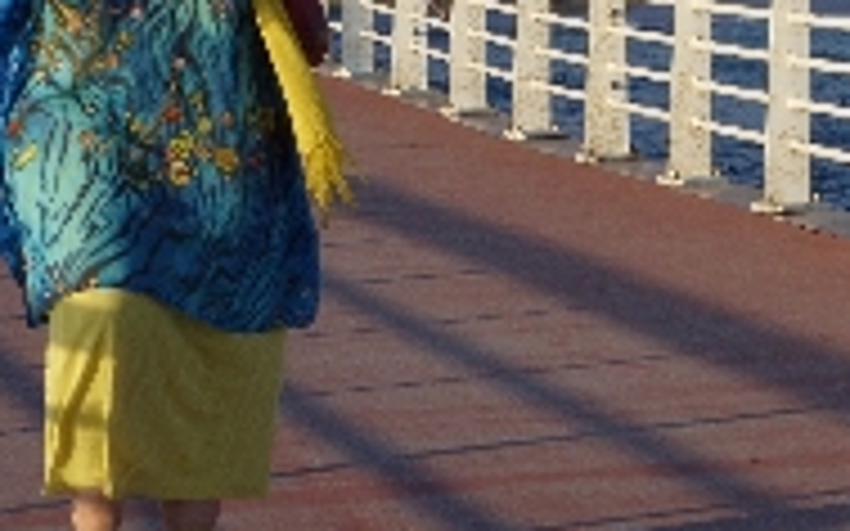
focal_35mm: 286
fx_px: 6623
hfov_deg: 7.3
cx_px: 787
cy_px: 0
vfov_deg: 4.6
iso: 50
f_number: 7.2
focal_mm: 23.31
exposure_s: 1/272
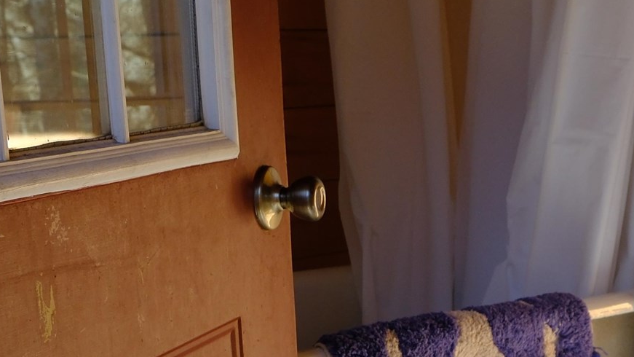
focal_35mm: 85
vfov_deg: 14.1
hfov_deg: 24.2
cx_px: 598
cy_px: 334
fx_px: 1429
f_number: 4
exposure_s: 1/105
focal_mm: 15
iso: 320
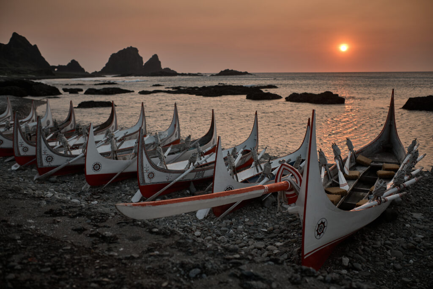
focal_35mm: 35
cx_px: 216
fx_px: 421
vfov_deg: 37.9
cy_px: 144
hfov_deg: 54.4
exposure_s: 1/1000
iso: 200
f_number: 2.2
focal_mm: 23
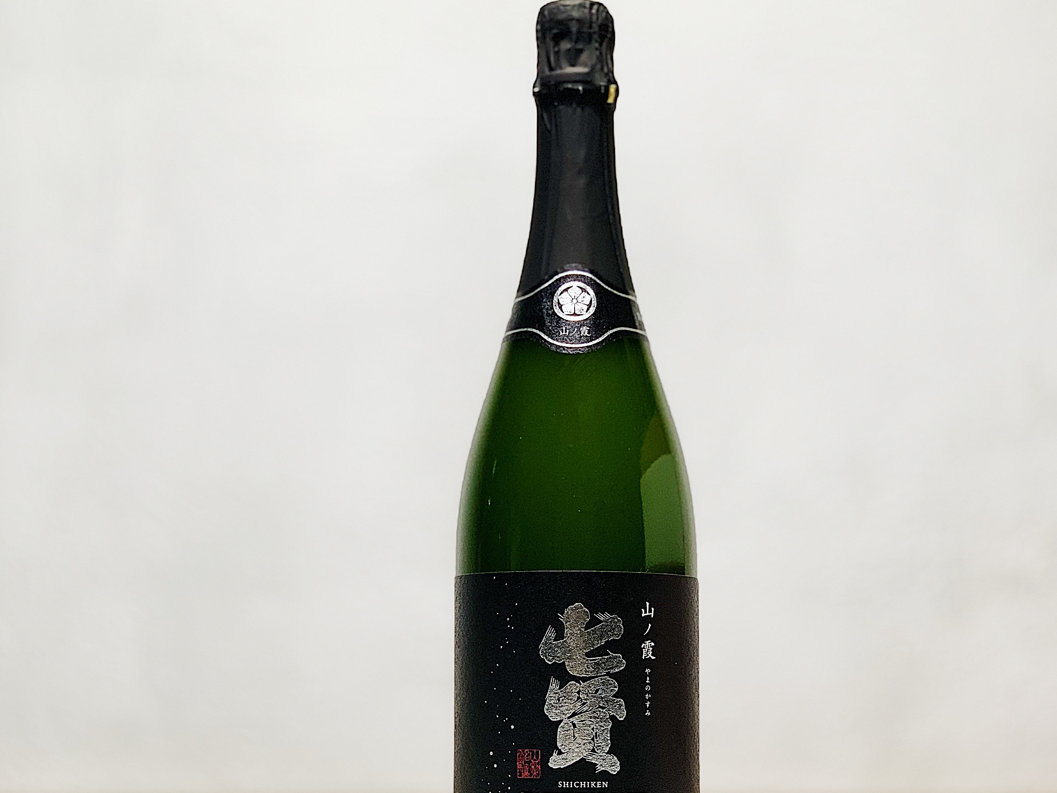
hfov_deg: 29.0
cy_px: 416
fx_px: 2046
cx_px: 573
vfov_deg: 21.9
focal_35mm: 67
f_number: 2.4
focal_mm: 6
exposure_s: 1/49
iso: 64
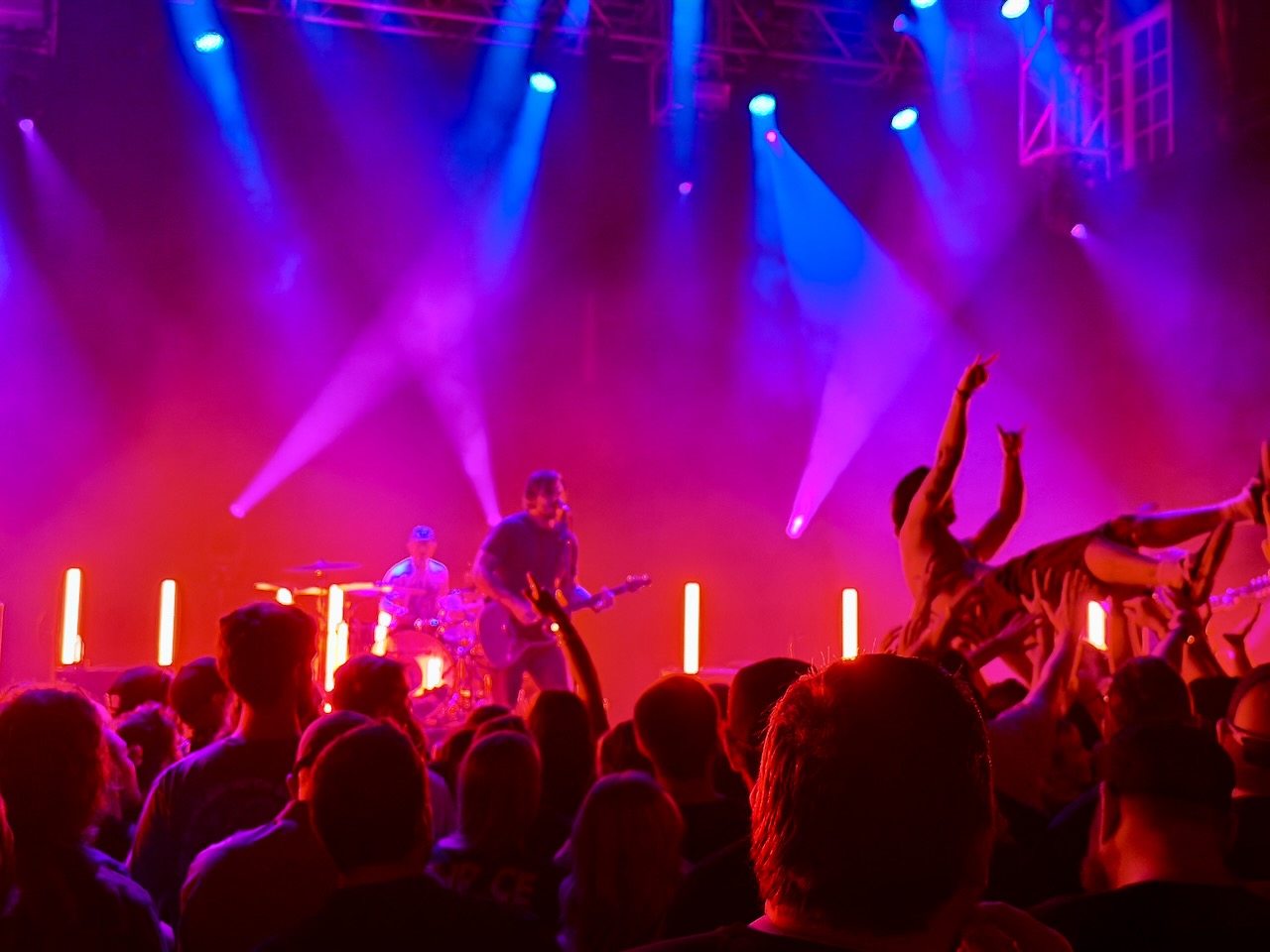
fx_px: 1761
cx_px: 635
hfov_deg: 39.7
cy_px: 476
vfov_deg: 30.3
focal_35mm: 48
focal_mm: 6.76
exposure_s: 1/40
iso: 250
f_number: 1.78
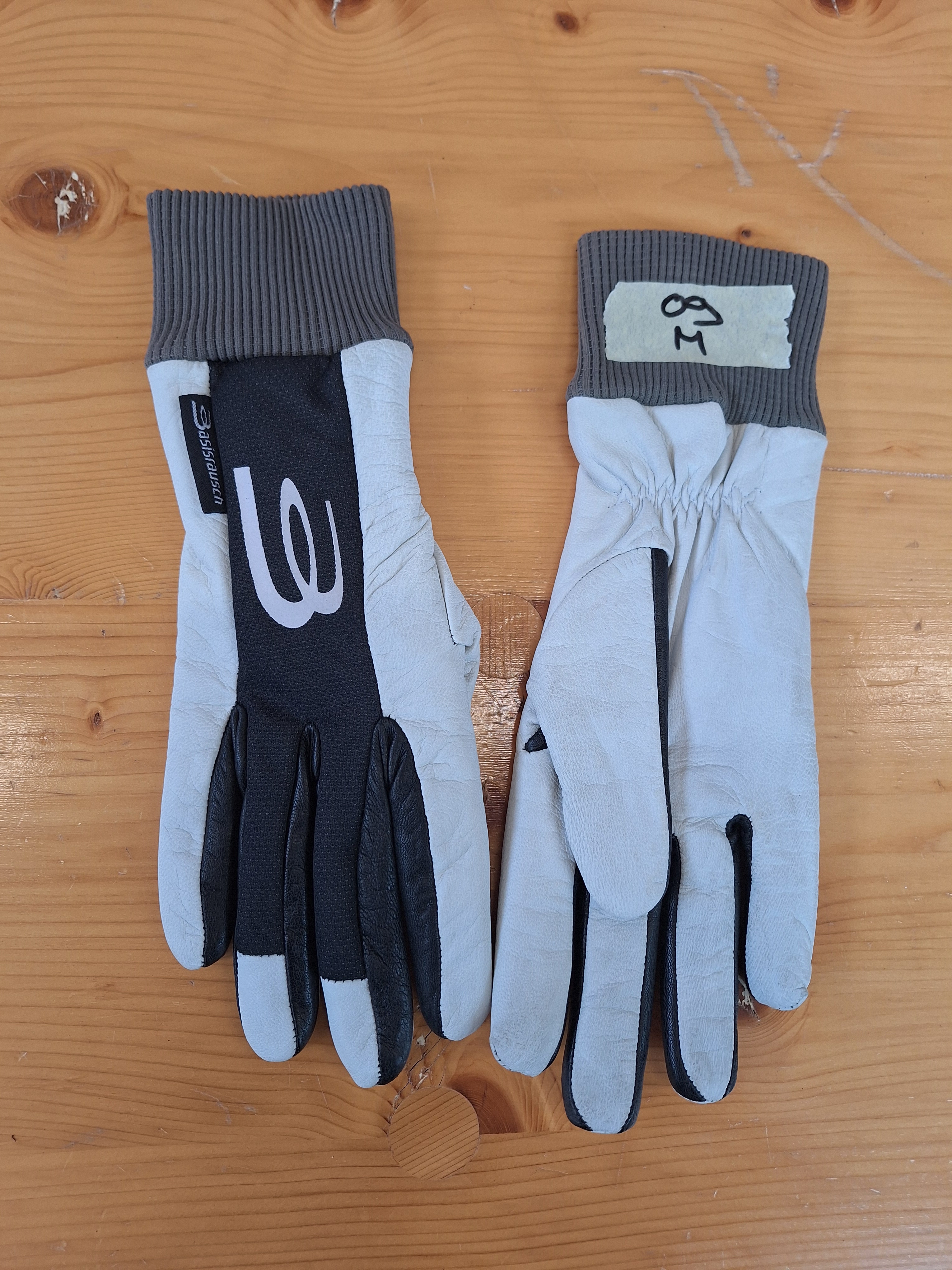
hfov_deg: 58.9
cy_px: 635
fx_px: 843
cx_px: 476
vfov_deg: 73.9
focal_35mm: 23
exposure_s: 1/50
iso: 100
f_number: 1.8
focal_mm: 5.54
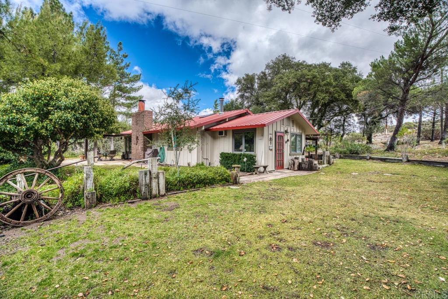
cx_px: 224
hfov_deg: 96.7
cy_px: 150
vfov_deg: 73.8
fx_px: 199
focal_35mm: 16
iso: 320
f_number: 8
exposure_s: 1/160
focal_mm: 16
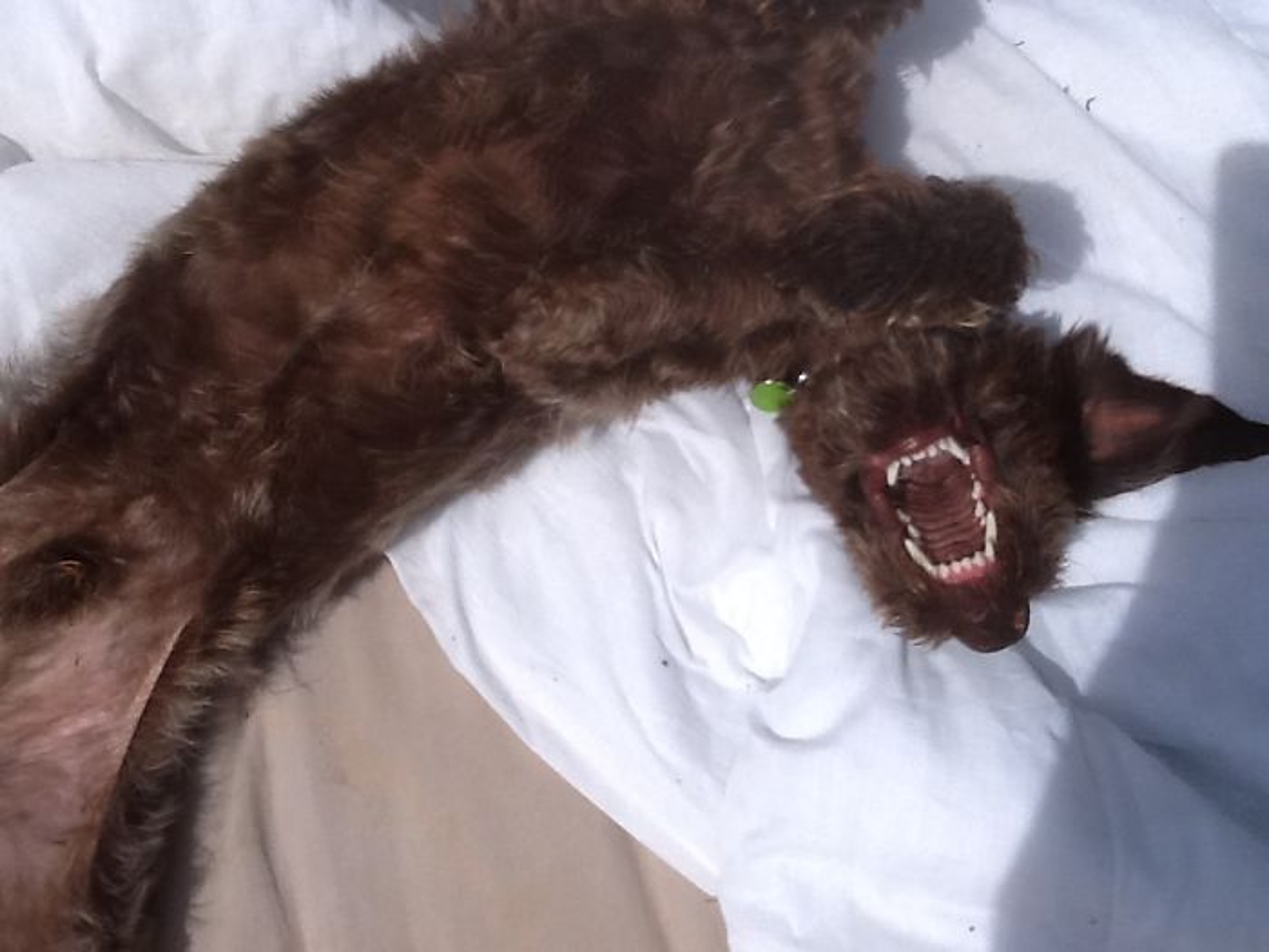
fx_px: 1613
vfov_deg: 32.9
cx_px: 634
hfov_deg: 42.9
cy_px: 476
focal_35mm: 44
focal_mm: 2.03
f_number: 2.4
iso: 40
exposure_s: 1/2433
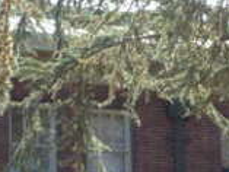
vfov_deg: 5.8
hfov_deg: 7.7
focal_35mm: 255
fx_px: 1688
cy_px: 192
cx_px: 201
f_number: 4.9
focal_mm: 8.8
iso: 100
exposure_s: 1/125
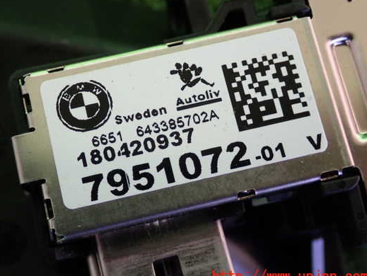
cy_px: 127
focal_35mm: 67
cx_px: 160
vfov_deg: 22.0
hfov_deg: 28.9
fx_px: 711
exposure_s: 1/100
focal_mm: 10.35
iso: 200
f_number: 3.5
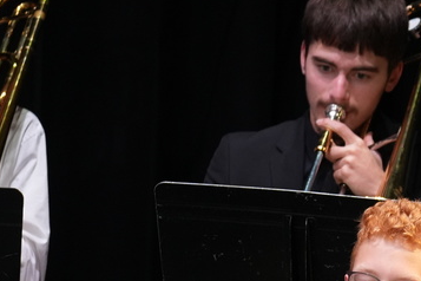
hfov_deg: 3.2
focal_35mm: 638
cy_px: 381
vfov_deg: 2.2
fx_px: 7455
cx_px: 390
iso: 3200
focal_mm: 222.2
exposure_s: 1/80
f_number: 5.6
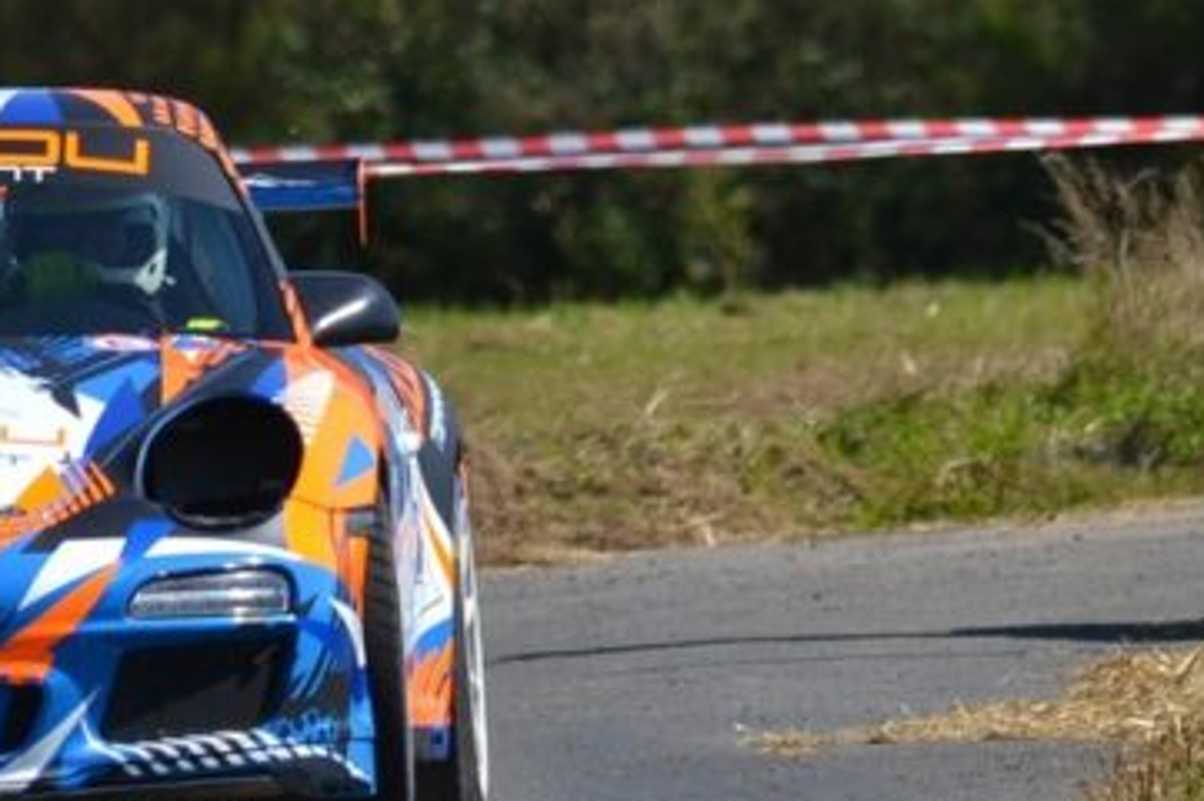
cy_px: 441
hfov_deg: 1.4
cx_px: -117
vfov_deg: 0.9
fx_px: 49752
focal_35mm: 1489
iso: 400
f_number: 7.1
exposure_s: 1/2000
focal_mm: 350
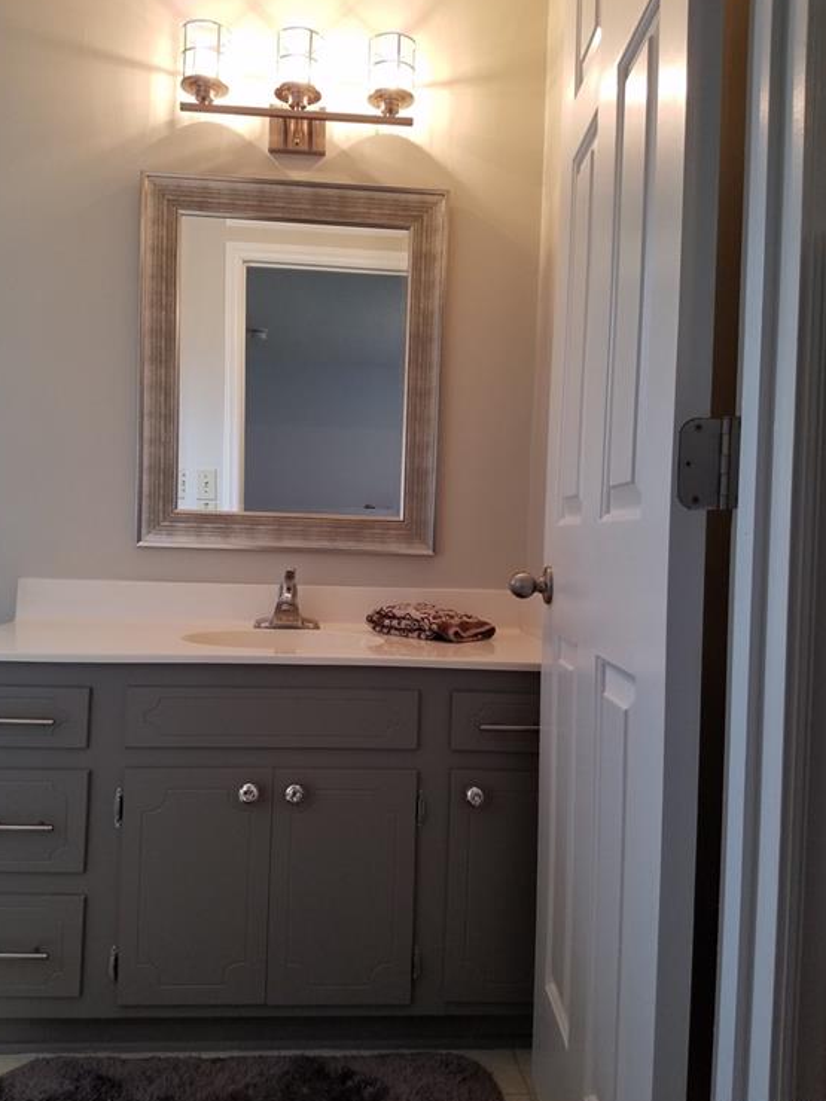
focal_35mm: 27
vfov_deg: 65.3
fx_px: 859
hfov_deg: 51.4
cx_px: 411
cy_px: 552
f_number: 1.7
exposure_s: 1/60
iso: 80
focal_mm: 4.2
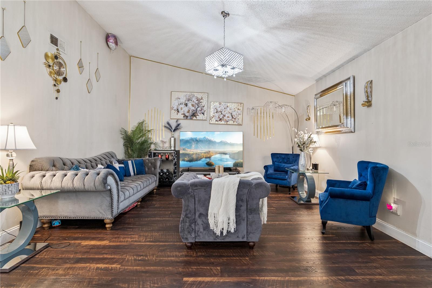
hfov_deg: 96.7
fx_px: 192
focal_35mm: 16
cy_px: 144
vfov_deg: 73.7
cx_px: 216
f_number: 10
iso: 800
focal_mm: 16
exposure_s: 1/5
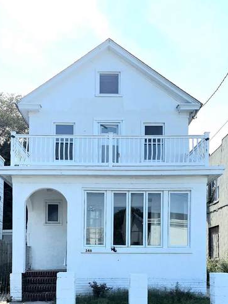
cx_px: 116
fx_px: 395
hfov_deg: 32.2
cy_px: 246
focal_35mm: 45
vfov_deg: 40.2
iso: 50
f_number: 1.7
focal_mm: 6.3
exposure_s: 1/10000
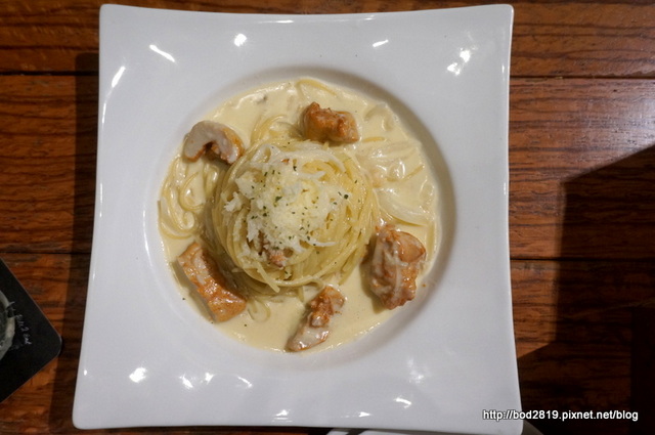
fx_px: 572
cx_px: 328
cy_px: 218
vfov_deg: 41.6
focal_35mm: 32
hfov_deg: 59.6
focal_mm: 21
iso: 1000
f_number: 4
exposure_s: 1/60
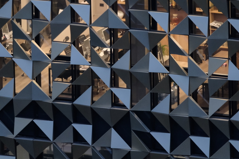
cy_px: 28
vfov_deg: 1.3
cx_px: 69
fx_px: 6853
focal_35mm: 1032
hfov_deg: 2.0
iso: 3200
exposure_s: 1/20
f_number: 6.3
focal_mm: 400
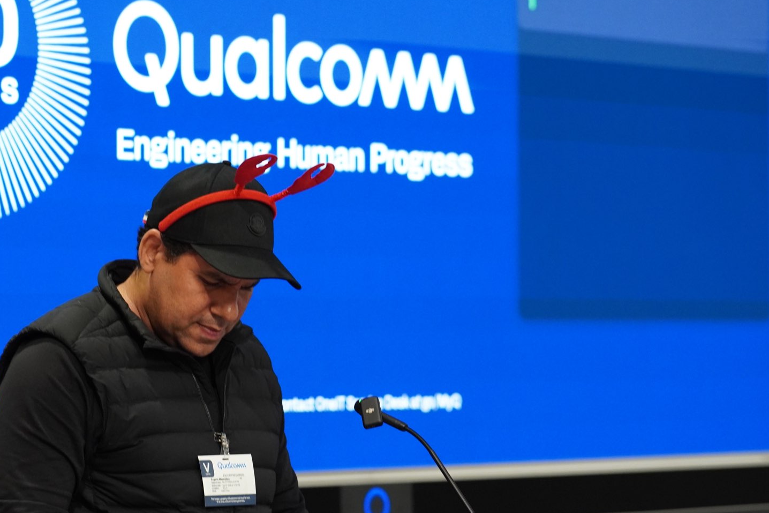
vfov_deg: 8.8
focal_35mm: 157
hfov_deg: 13.1
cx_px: 239
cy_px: 298
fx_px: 3347
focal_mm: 75
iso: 1600
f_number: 2.5
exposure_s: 1/160
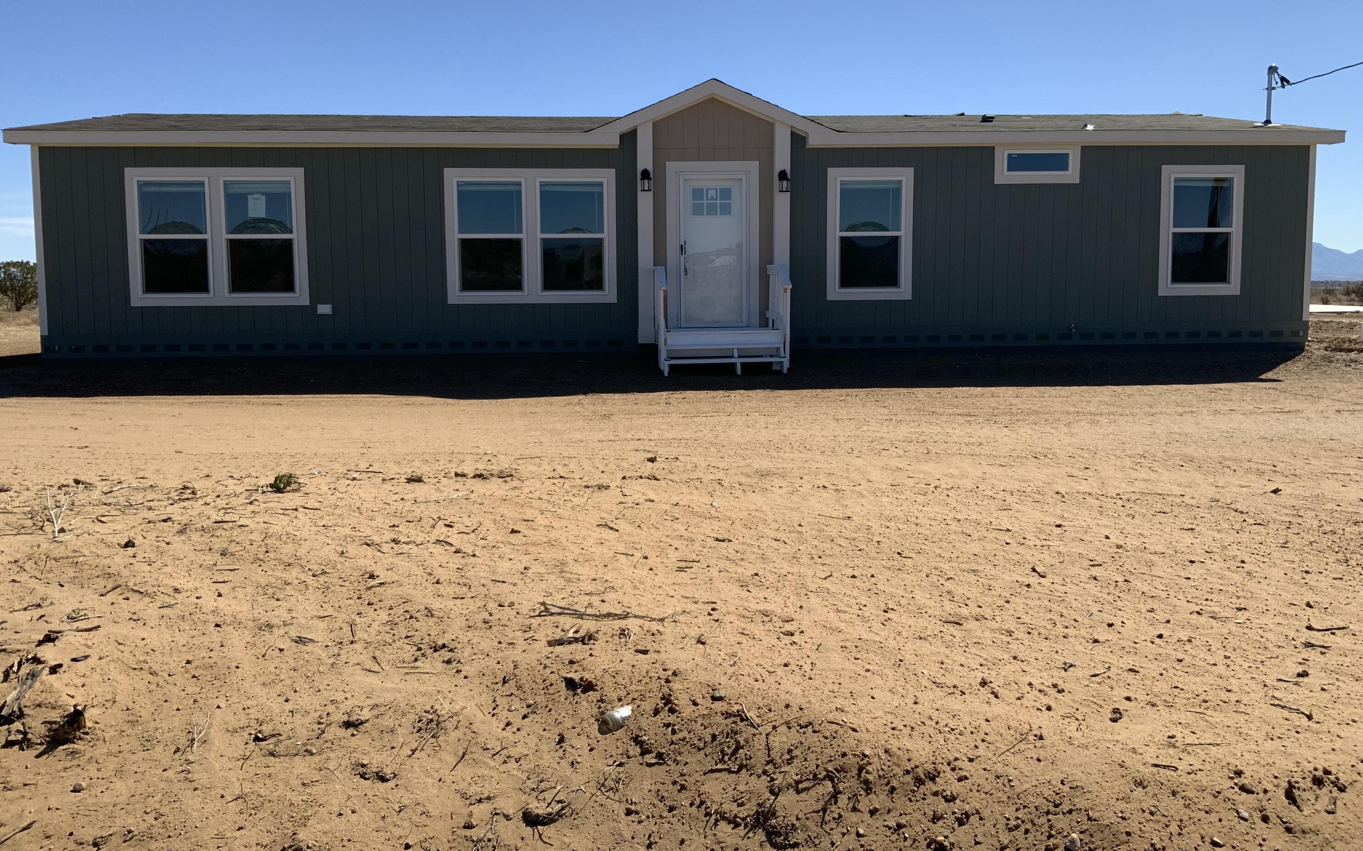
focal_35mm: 31
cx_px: 677
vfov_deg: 40.5
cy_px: 379
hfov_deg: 61.2
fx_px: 1151
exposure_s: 1/2427
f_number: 1.8
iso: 20
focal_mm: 3
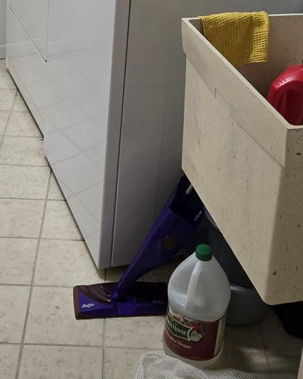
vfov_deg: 28.5
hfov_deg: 24.2
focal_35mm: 63
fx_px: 706
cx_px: 120
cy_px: 14
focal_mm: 5.4
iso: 400
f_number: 1.8
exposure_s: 1/120
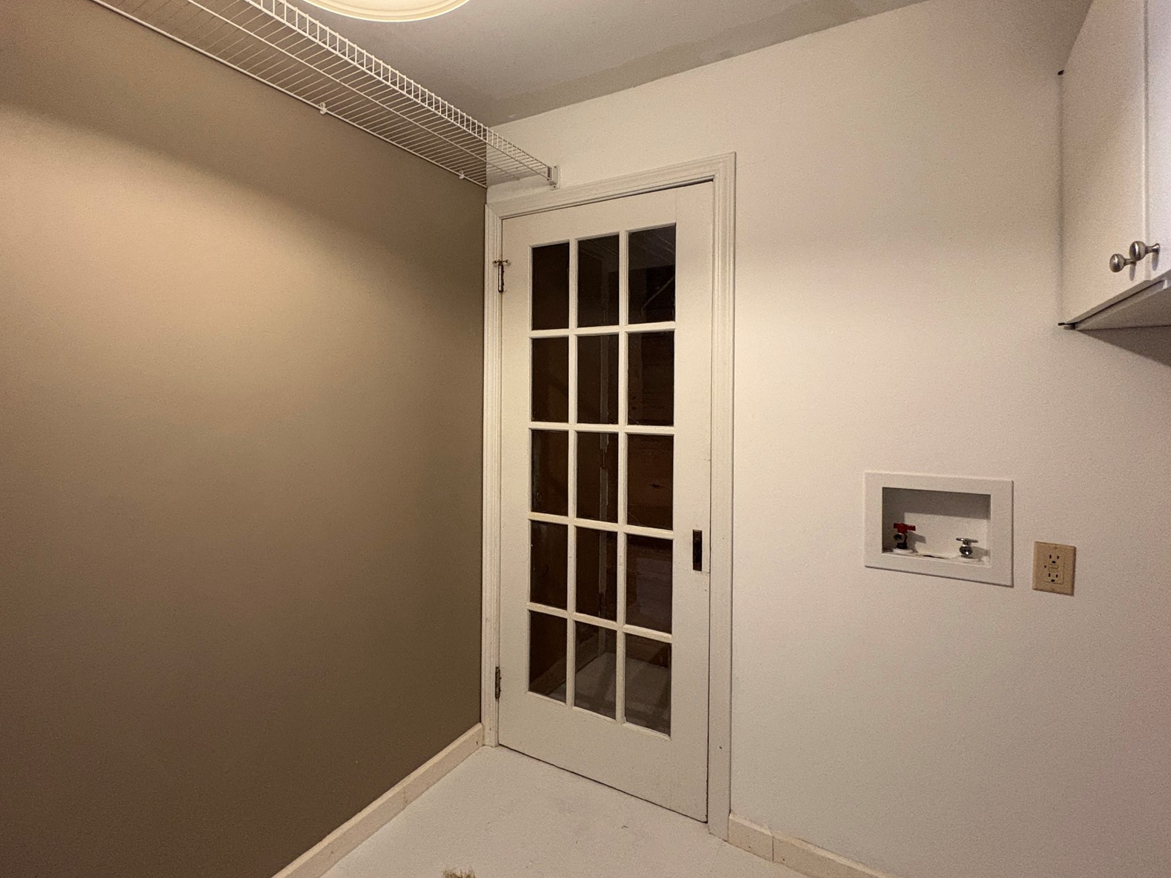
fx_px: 575
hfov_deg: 90.6
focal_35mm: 17
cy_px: 455
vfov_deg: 74.7
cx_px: 512
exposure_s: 1/60
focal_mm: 2.22
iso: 500
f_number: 2.2
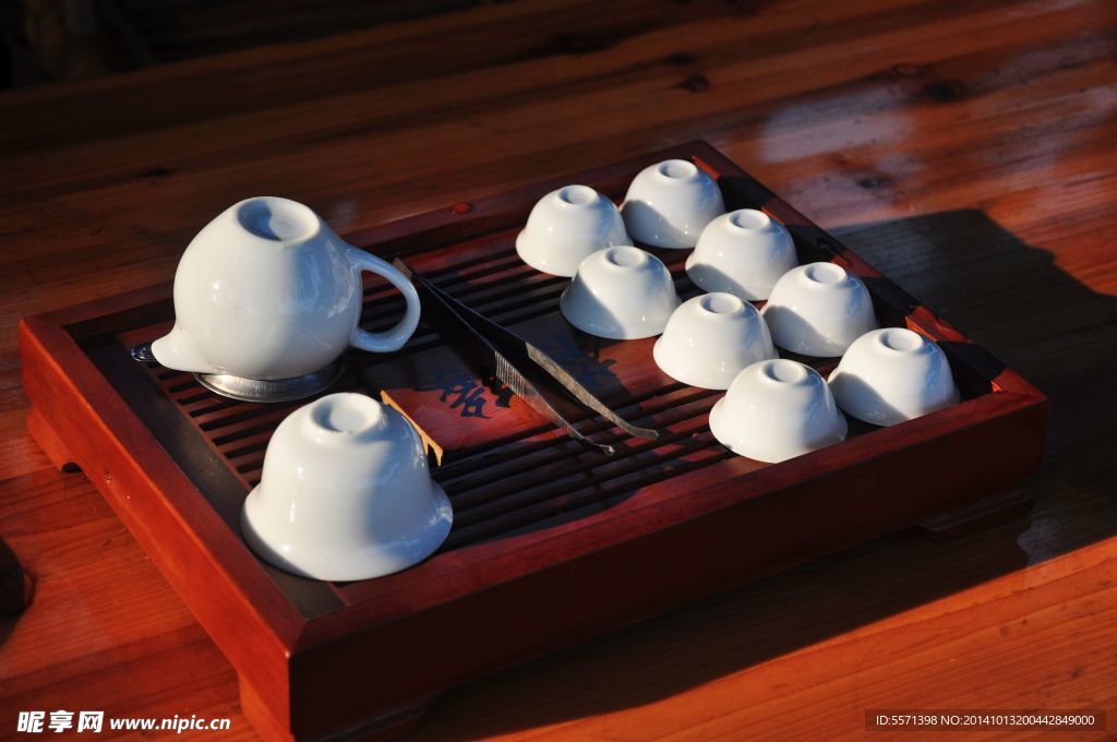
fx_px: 2696
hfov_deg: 23.4
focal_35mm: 87
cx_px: 558
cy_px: 371
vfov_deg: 15.7
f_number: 5
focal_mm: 58
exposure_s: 1/500
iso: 250
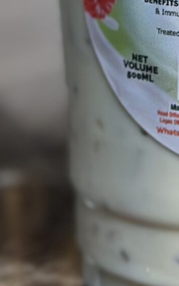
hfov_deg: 5.6
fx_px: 1809
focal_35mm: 232
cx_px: 268
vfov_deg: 8.8
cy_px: -174
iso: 80
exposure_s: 1/1414
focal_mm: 6.9
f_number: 1.8
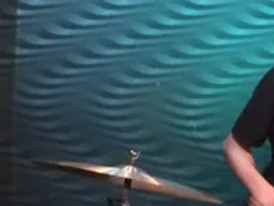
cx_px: 235
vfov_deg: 7.3
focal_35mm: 203
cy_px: 183
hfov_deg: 9.7
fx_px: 1608
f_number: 2.2
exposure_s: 1/15
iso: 320
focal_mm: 4.12
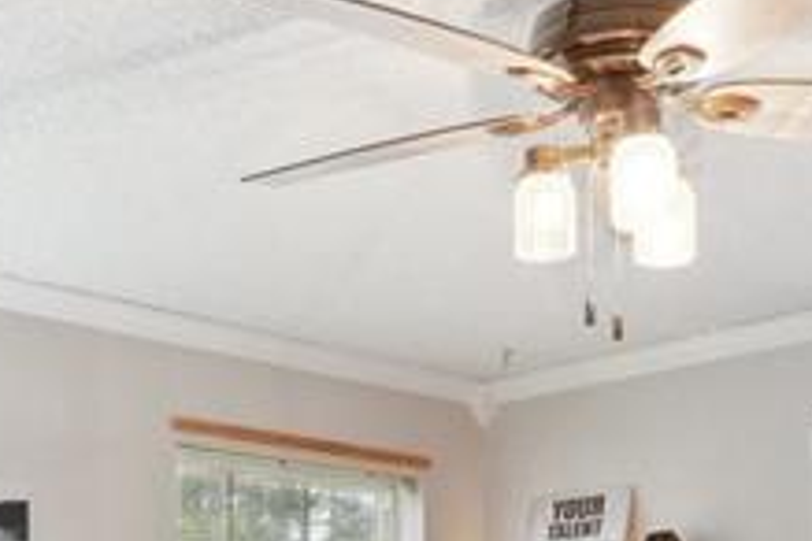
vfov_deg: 17.5
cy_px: 804
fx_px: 1579
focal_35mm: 70
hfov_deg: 28.8
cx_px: 360
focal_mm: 10
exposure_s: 1/5
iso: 400
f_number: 9
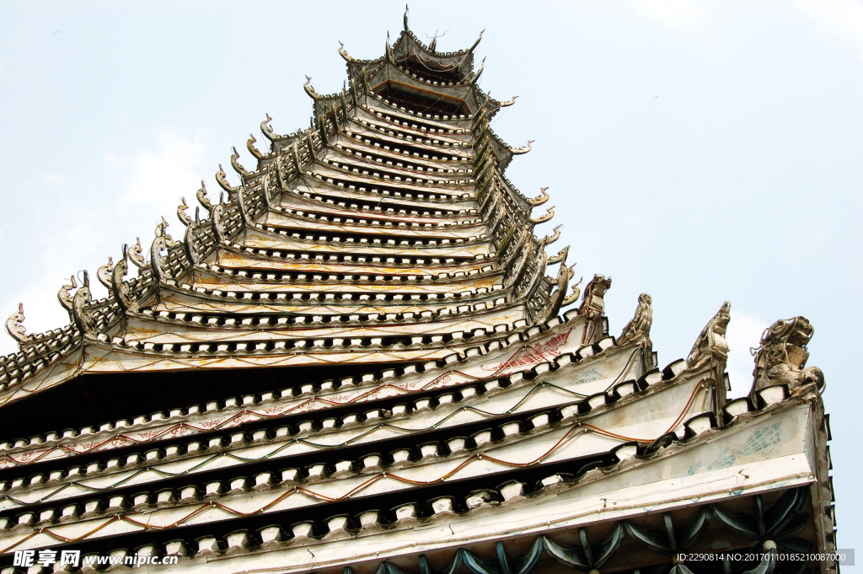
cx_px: 432
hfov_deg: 53.2
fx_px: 862
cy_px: 287
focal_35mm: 36
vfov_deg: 36.8
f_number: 18
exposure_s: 1/100
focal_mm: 24
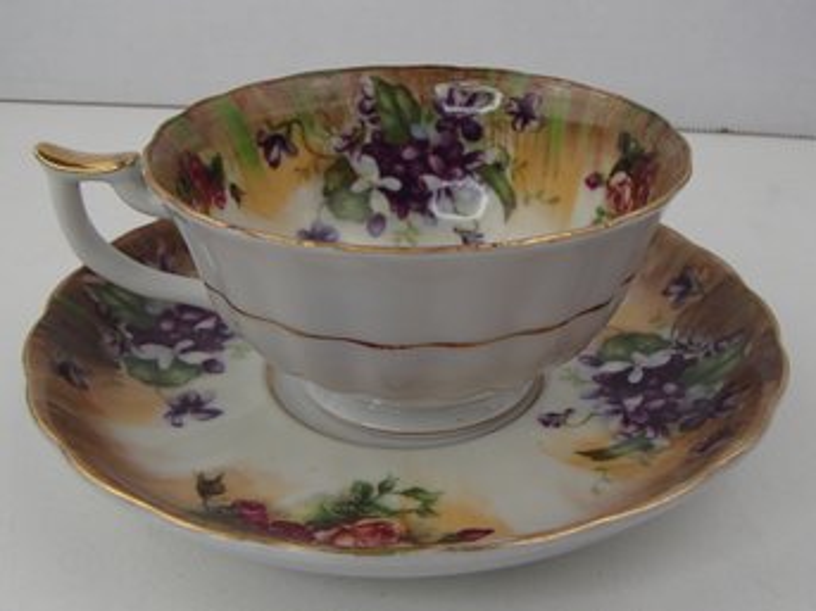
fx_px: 872
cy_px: 306
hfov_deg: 50.2
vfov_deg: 38.6
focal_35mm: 37
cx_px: 408
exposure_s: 1/160
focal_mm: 6.64
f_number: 4.7
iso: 125
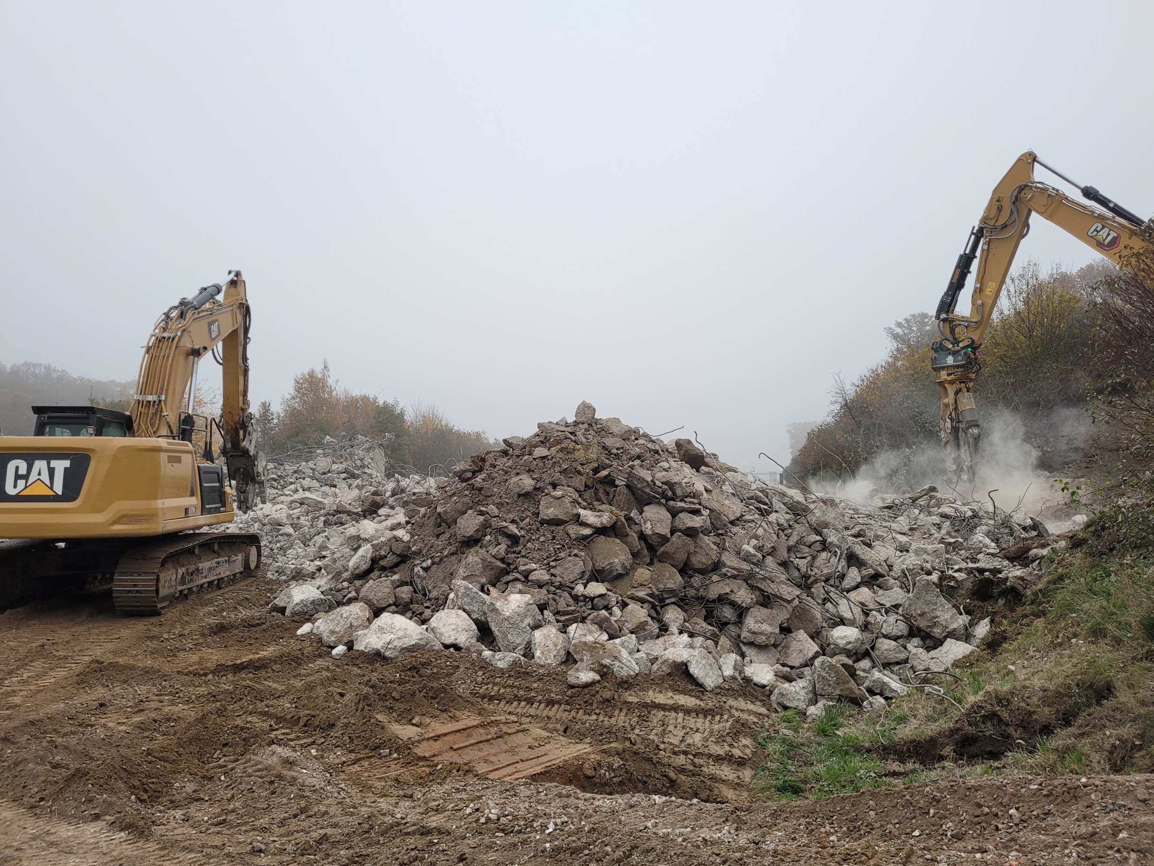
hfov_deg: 65.3
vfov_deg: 51.4
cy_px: 435
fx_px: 900
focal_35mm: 27
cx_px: 592
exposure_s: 1/100
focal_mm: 5.4
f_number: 1.8
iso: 100
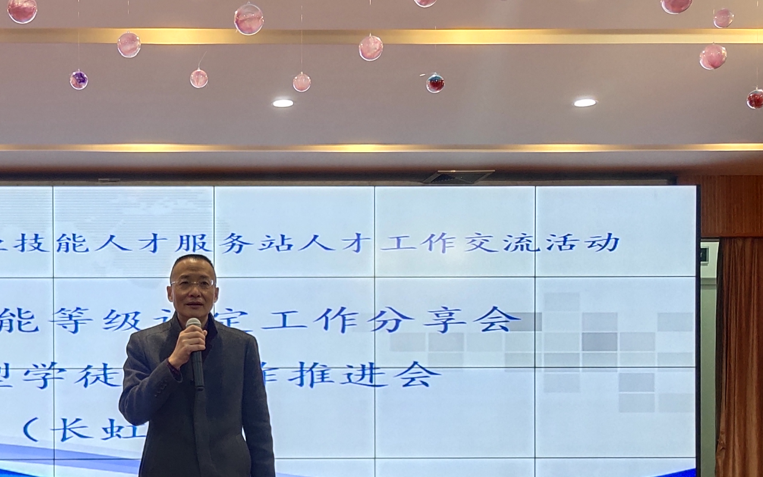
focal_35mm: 61
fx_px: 1269
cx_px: 120
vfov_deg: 21.0
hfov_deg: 32.3
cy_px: 398
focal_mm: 4.27
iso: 154
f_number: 1.8
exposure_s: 1/100
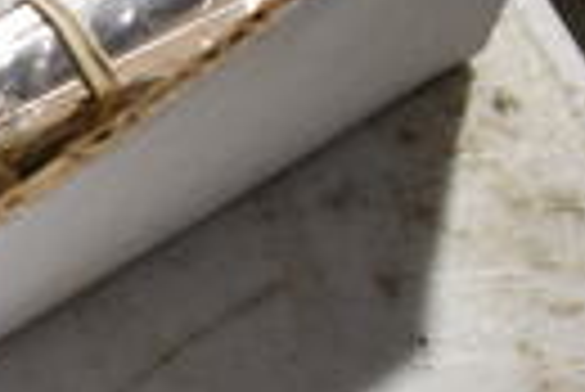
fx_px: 2066
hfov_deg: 13.5
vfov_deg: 10.8
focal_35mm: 127
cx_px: -634
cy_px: 207
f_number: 4
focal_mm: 18
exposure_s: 1/60
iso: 900
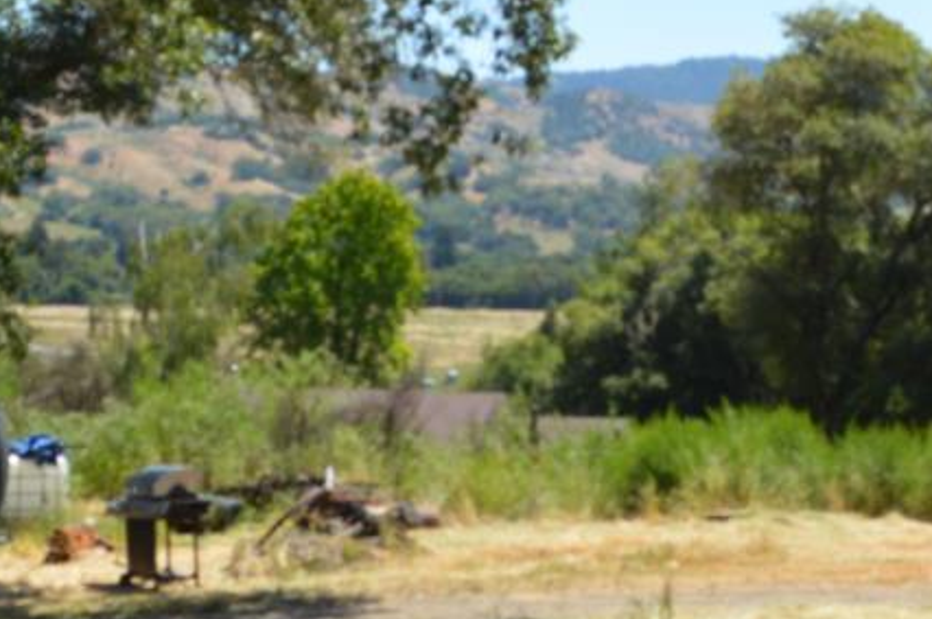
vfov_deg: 14.3
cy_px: 191
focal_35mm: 95
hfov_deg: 21.4
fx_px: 2457
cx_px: 654
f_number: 7.1
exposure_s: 1/200
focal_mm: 18
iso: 100
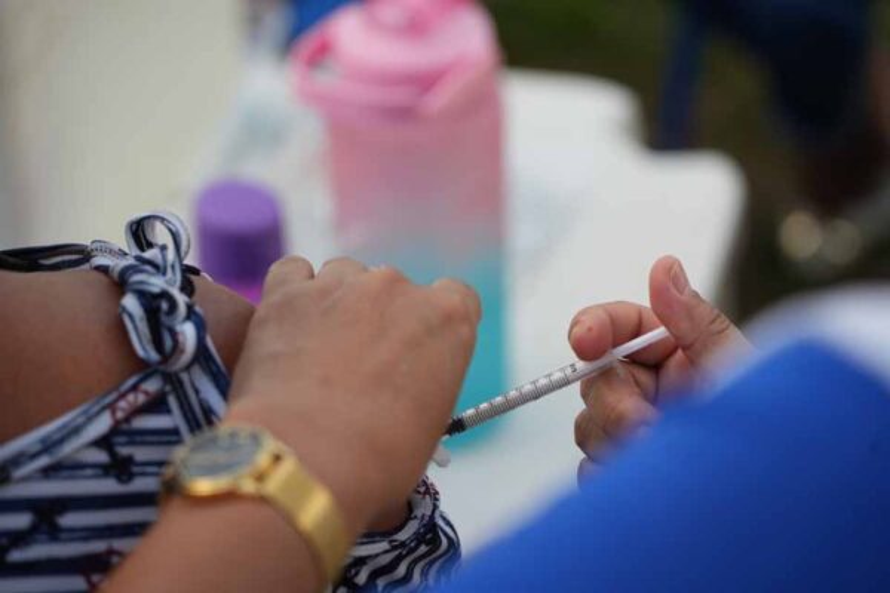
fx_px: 2596
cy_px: 296
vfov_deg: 13.0
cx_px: 445
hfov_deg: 19.5
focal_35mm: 105
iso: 500
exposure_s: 1/800
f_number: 4
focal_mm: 105
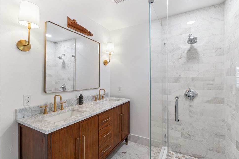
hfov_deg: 93.2
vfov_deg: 70.3
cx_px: 126
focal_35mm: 17
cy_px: 81
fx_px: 113
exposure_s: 1/8
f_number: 9
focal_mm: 16
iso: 200
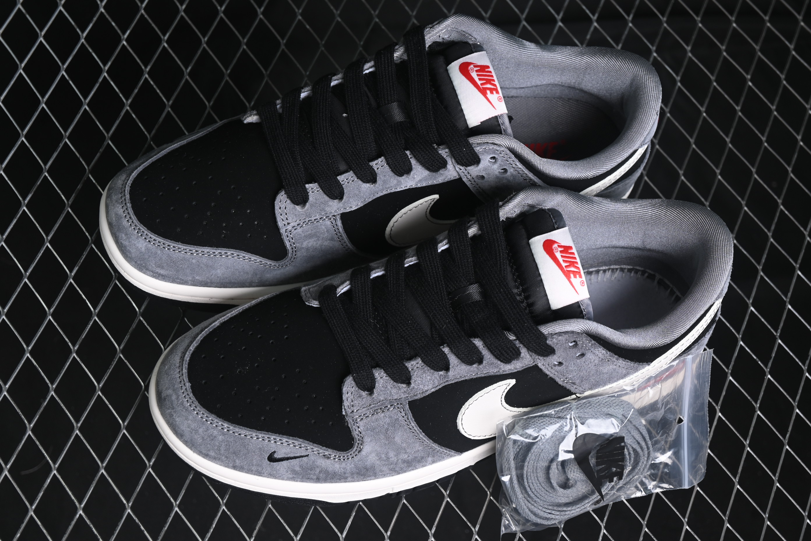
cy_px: 270
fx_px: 1689
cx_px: 406
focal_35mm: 75
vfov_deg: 18.2
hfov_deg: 27.0
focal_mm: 50
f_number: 6.3
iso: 160
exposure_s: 1/60
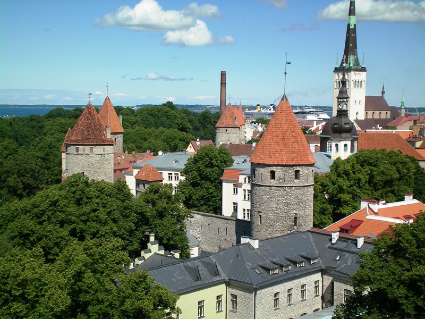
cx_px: 212
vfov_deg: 26.1
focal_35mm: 56
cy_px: 160
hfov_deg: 34.3
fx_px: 688
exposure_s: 1/500
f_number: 5.6
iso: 64
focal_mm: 9.3
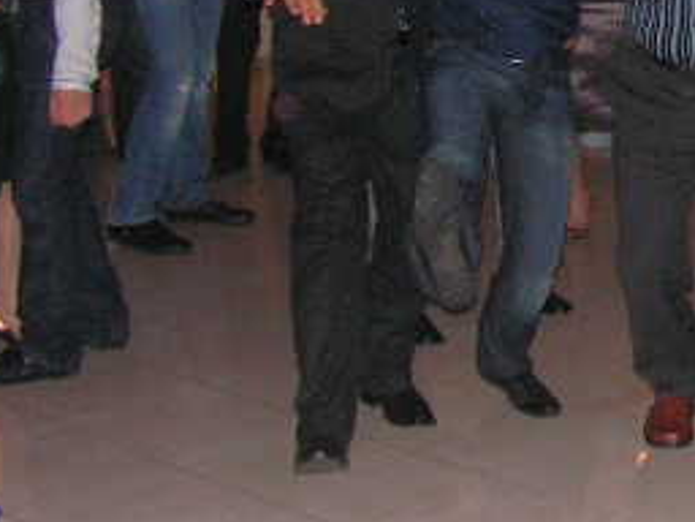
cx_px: 828
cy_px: 27
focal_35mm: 90
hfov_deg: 20.4
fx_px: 1807
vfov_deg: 16.2
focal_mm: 6
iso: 200
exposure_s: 1/40
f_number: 3.2
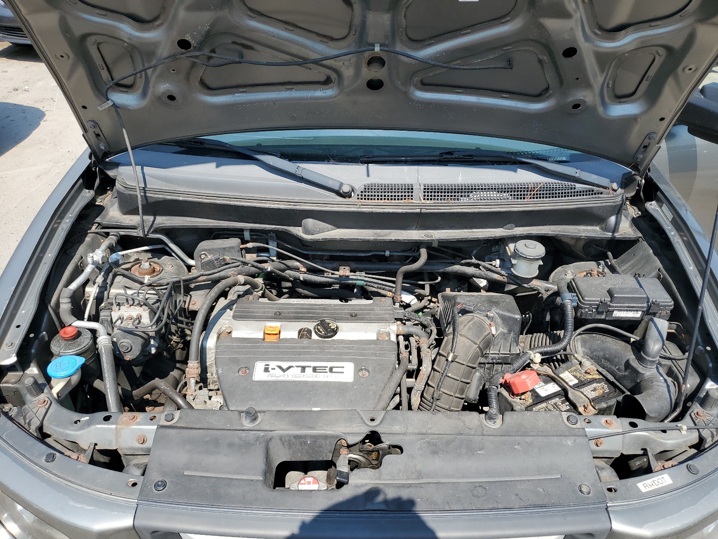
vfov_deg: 53.1
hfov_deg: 67.3
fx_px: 539
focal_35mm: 26
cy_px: 270
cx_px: 359
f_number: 1.5
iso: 50
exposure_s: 1/2000
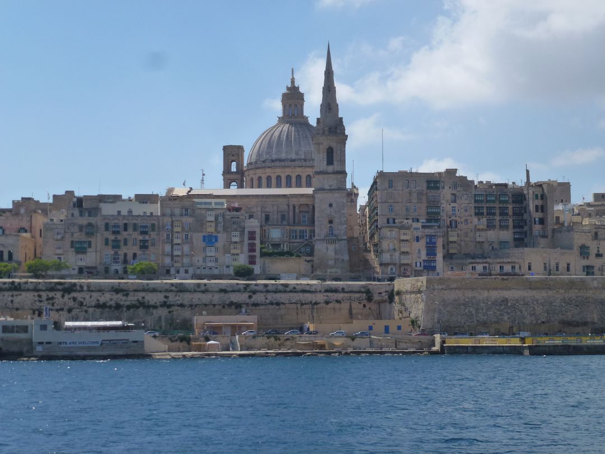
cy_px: 227
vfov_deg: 19.4
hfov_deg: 25.7
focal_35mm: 76
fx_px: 1328
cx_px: 302
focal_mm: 13.6
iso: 160
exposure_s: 1/1300
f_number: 4.7
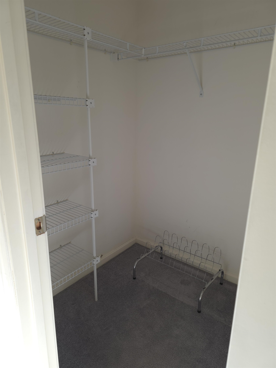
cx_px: 138
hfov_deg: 58.9
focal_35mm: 23
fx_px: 245
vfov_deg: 73.9
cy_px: 184
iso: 80
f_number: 1.7
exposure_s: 1/60
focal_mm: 6.3
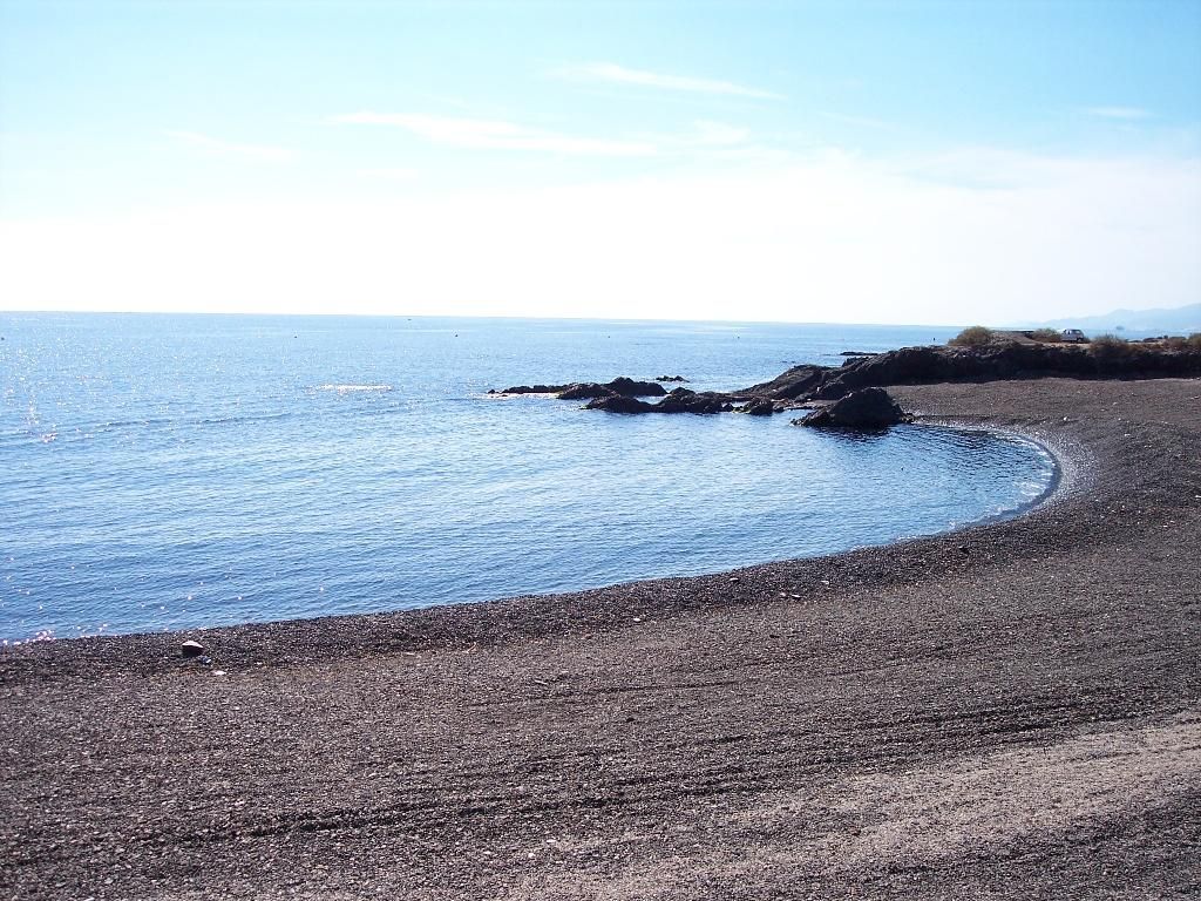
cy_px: 450
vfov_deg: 36.8
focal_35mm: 39
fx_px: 1353
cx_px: 600
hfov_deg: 47.9
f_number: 4
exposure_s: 1/750
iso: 100
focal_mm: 8
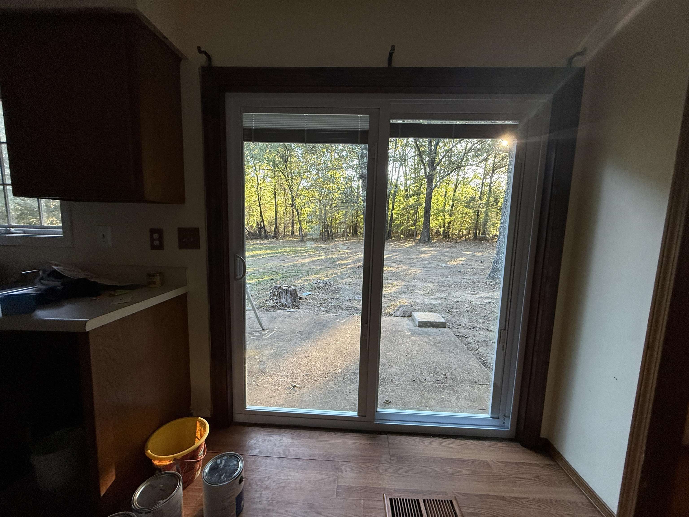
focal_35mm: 14
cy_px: 258
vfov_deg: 85.7
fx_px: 279
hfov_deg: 102.1
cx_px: 344
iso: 250
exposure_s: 1/120
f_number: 2.2
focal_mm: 2.22
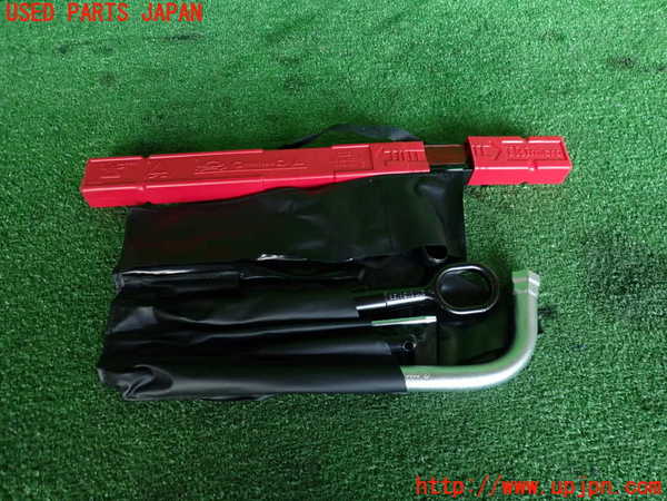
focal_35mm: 25
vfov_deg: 54.9
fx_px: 482
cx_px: 334
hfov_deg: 69.4
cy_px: 250
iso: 200
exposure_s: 1/30
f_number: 2
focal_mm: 4.5
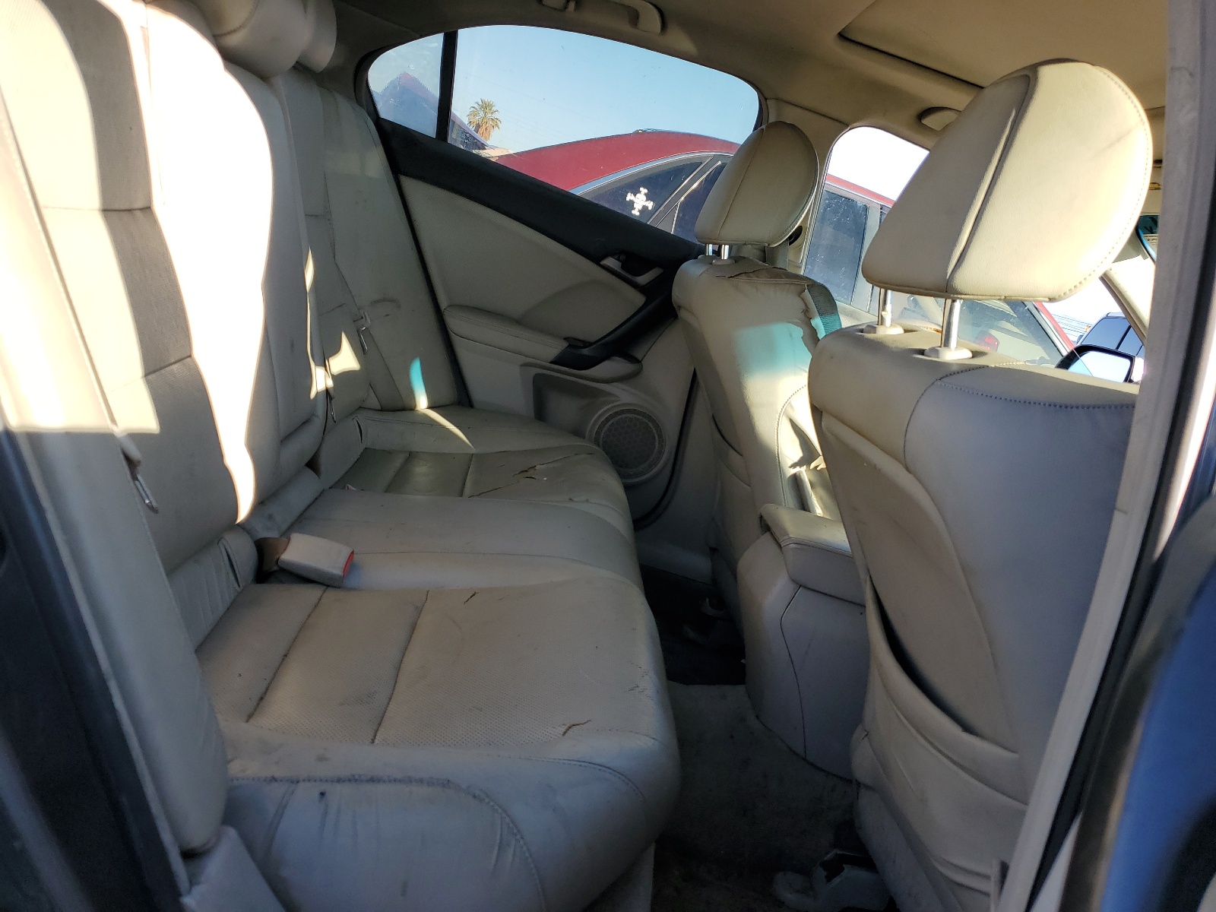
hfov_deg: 67.3
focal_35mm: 26
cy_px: 456
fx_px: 913
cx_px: 608
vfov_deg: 53.1
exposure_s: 1/500
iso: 50
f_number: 1.5
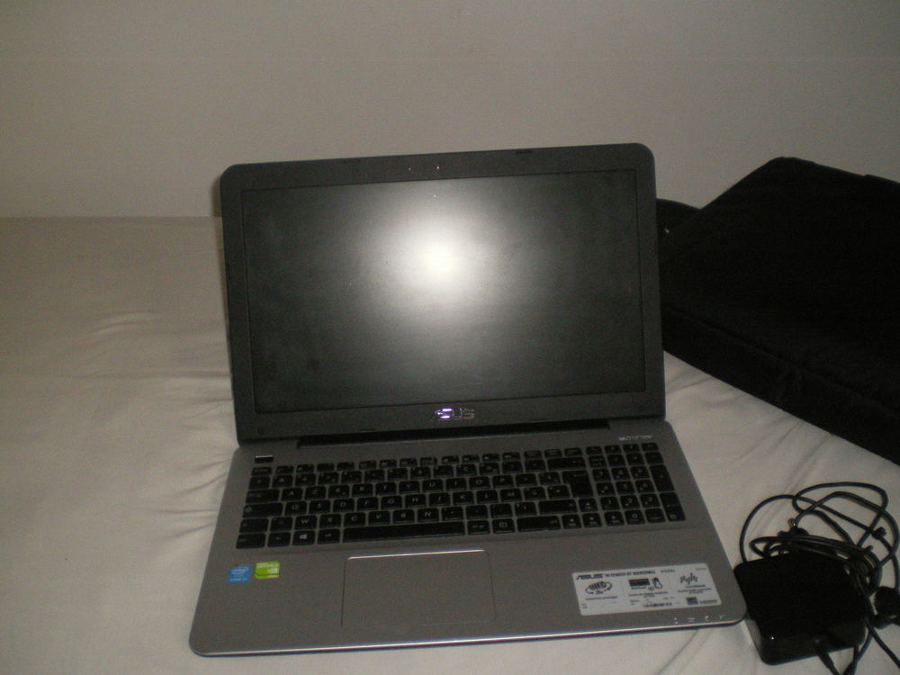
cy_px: 338
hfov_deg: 49.0
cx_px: 450
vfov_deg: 37.7
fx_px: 988
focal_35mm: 38
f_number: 3.1
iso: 400
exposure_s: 1/50
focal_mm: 6.3
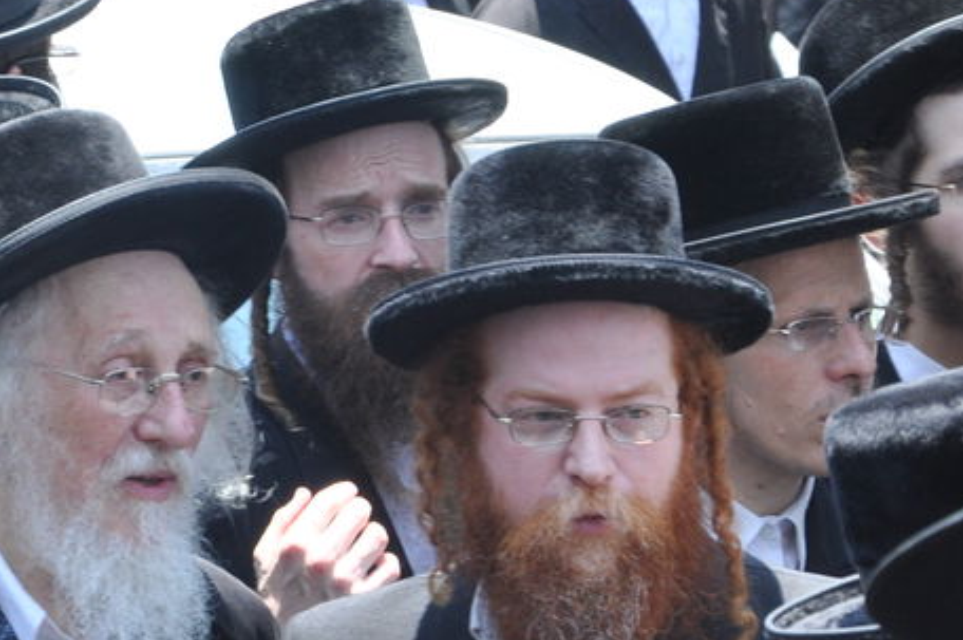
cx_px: 23
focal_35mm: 392
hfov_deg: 5.3
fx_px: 10462
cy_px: 121
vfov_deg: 3.5
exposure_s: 1/160
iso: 400
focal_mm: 85
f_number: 9
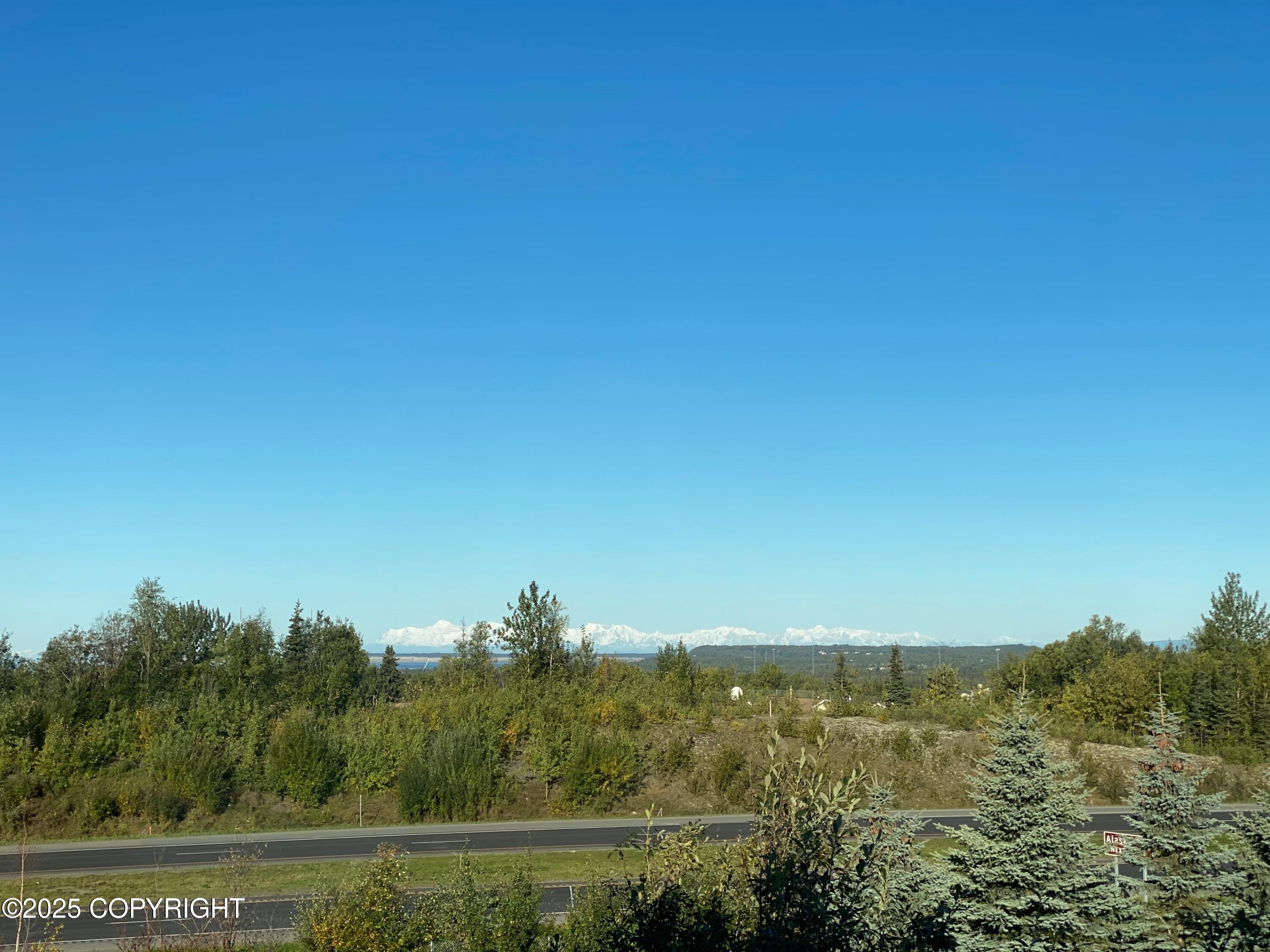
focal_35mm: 52
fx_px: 1908
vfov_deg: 28.0
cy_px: 476
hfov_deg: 36.8
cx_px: 635
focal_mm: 6
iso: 20
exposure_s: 1/1332
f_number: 2
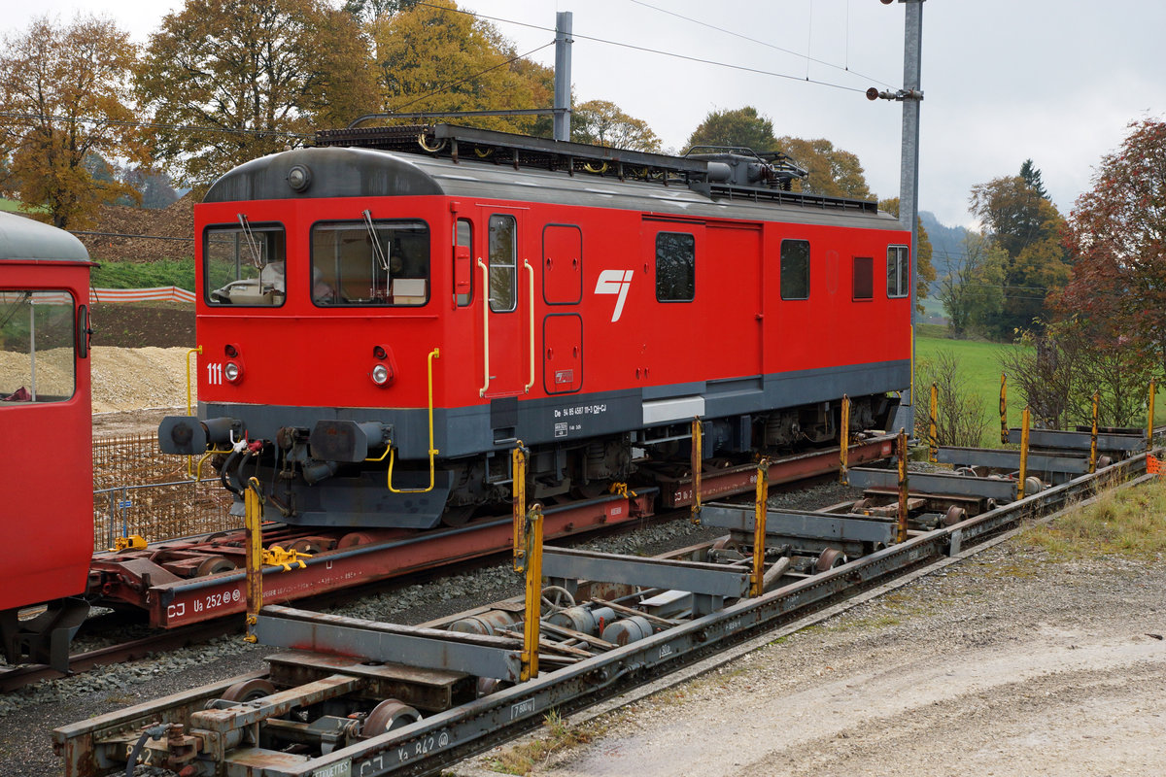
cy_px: 388
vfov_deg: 25.8
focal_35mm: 52
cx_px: 583
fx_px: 1700
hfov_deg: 37.9
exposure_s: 1/640
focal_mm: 35
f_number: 6.3
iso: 400
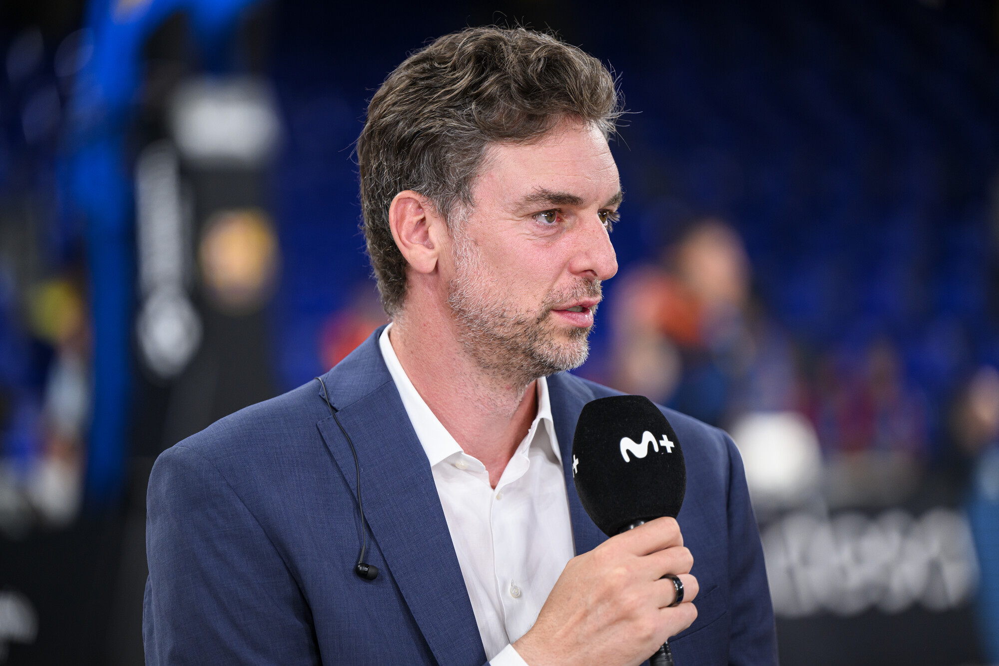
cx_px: 500
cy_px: 333
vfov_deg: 7.6
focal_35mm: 180
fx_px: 4994
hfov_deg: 11.4
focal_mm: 180
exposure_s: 1/800
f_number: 2.8
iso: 1250
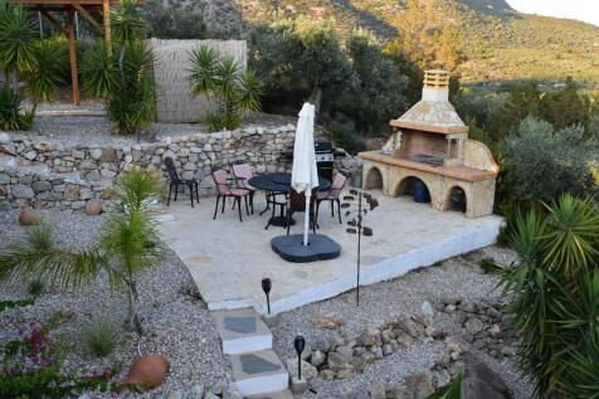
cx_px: 300
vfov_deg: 35.5
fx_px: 624
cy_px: 200
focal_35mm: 38
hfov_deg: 51.3
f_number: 9
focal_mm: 25
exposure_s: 1/125
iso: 400
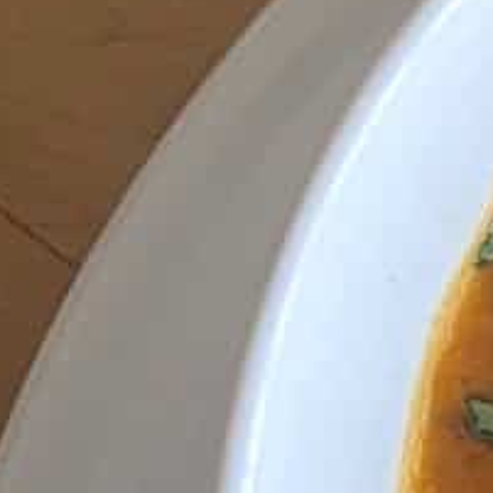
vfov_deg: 9.6
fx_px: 2949
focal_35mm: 183
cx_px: 1717
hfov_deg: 7.7
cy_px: 262
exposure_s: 1/60
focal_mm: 4.2
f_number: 1.6
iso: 160
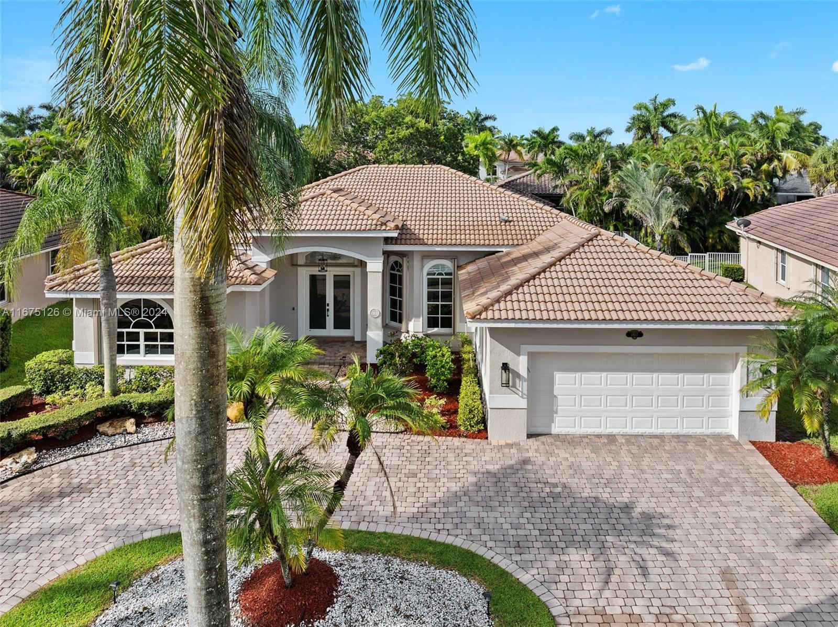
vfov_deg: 56.7
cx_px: 419
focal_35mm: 24
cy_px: 314
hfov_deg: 71.6
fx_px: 580
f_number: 2.8
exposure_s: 1/1250
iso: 120
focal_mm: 12.29
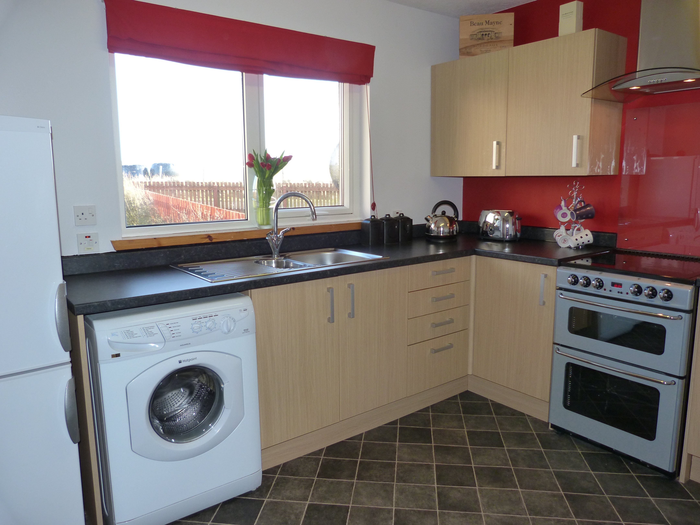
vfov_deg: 54.9
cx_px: 350
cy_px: 262
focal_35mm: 25
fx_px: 506
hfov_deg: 69.4
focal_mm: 4.5
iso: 125
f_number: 2.8
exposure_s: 1/60
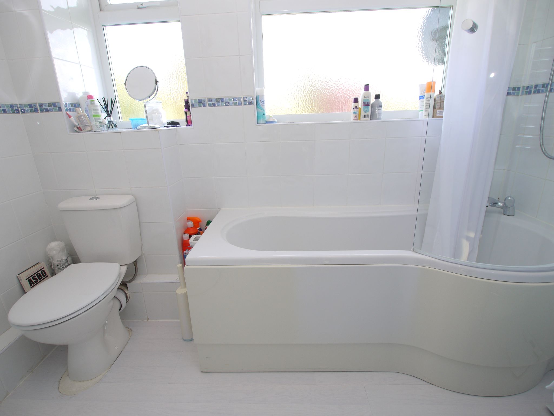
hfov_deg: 87.8
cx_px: 277
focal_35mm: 18
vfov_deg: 71.6
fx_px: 288
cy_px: 208
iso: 100
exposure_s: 1/100
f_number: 4
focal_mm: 9
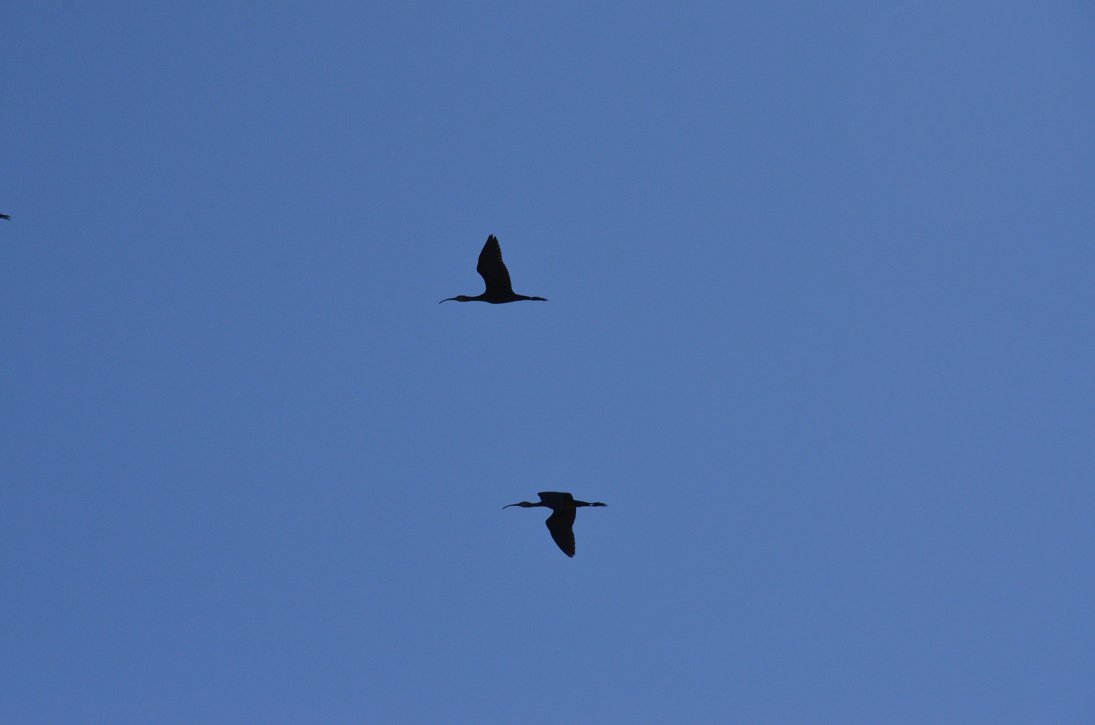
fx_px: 4781
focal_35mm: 158
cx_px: 548
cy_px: 362
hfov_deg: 13.1
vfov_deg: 8.7
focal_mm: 105
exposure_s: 1/3200
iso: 800
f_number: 14
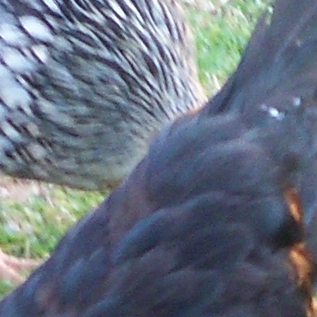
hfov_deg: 6.9
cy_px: 609
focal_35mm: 251
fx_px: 2601
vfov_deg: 6.8
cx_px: 408
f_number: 3.5
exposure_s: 1/30
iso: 200
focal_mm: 6.2
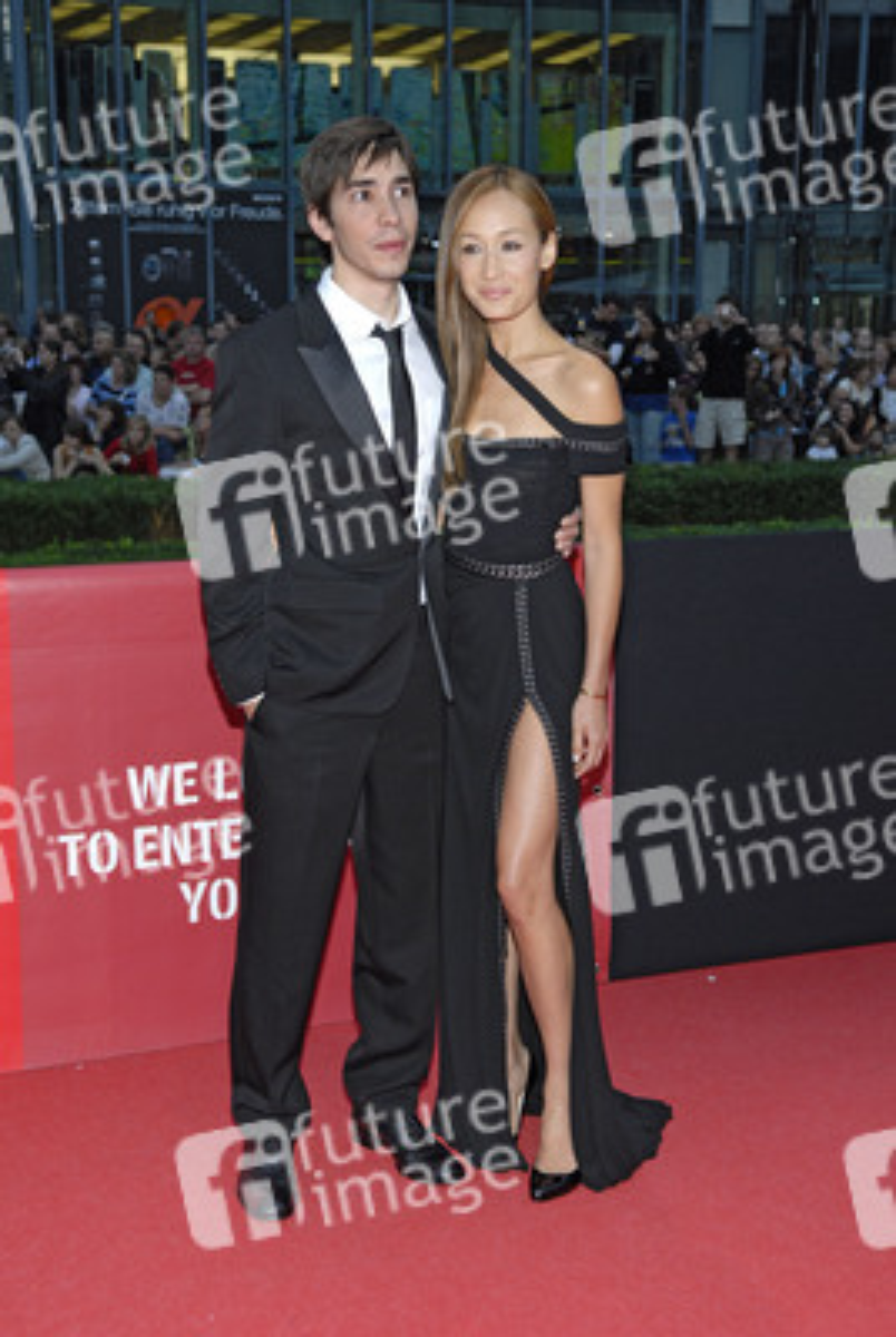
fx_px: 1897
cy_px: 668
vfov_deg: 38.8
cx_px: 448
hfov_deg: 26.6
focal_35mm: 51
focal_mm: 34
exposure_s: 1/125
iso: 320
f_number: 4
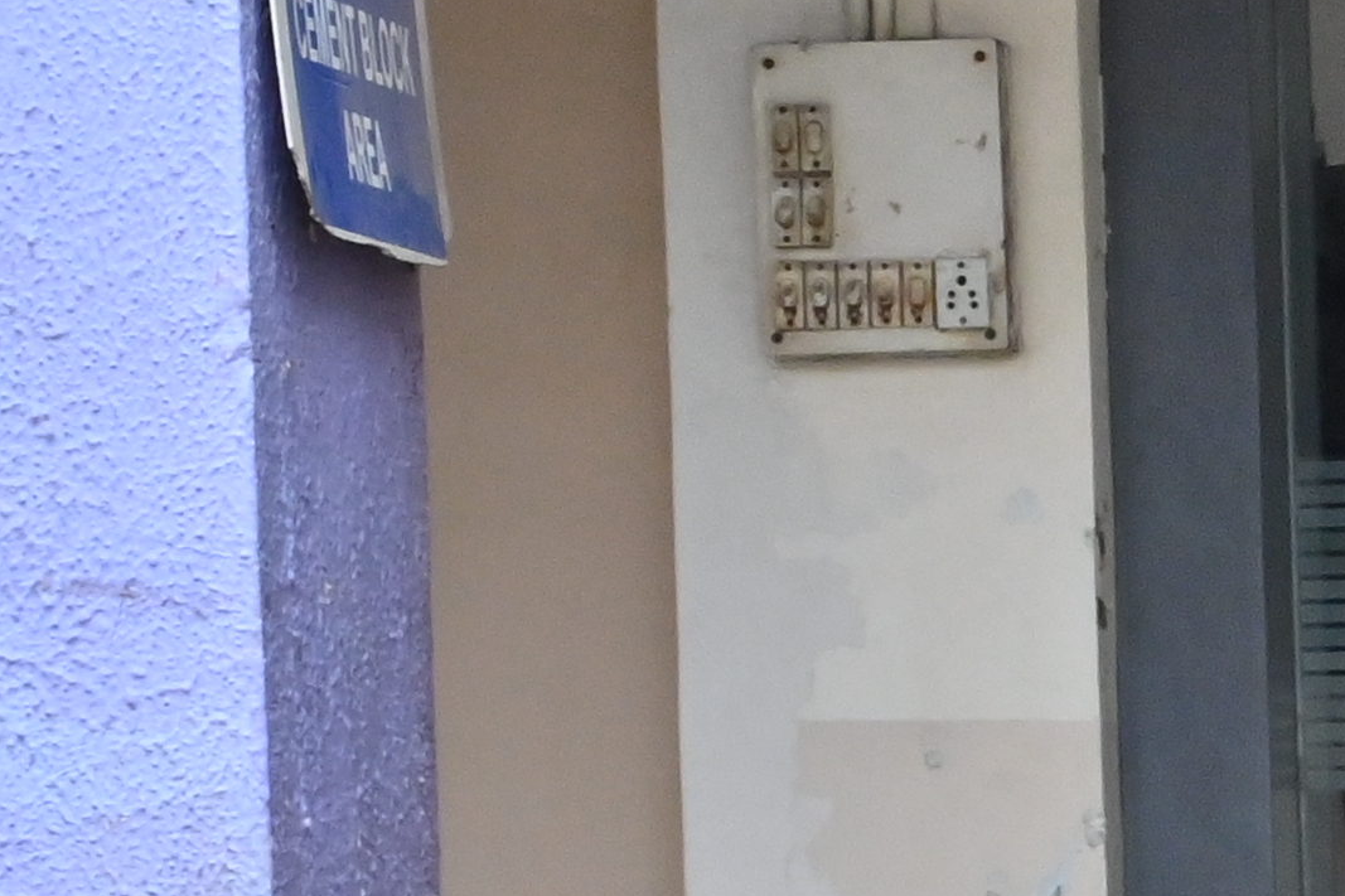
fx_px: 12140
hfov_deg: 5.9
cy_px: 1787
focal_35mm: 325
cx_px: 3811
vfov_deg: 4.2
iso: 640
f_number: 10
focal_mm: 42
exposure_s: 1/200
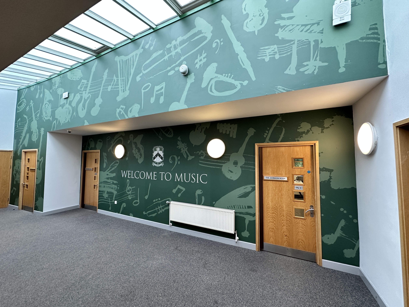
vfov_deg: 85.7
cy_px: 154
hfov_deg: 102.1
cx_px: 204
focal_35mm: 14
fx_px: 165
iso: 200
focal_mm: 2.22
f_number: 2.2
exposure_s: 1/50
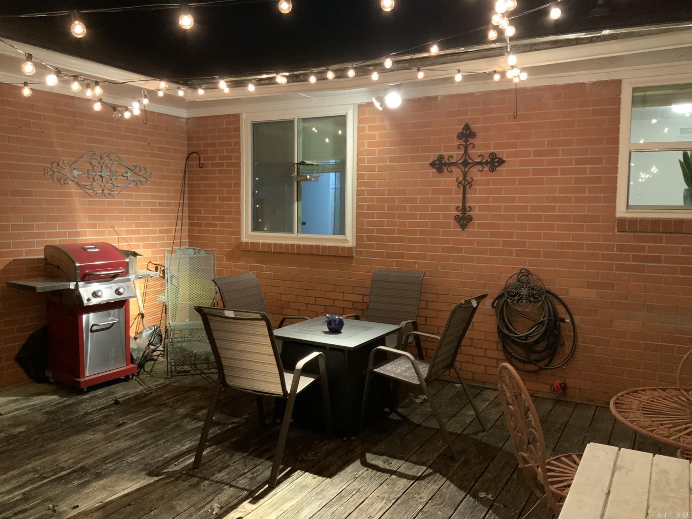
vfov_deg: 48.2
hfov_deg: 61.7
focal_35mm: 29
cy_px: 260
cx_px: 346
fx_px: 580
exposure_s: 1/30
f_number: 1.8
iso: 250
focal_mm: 3
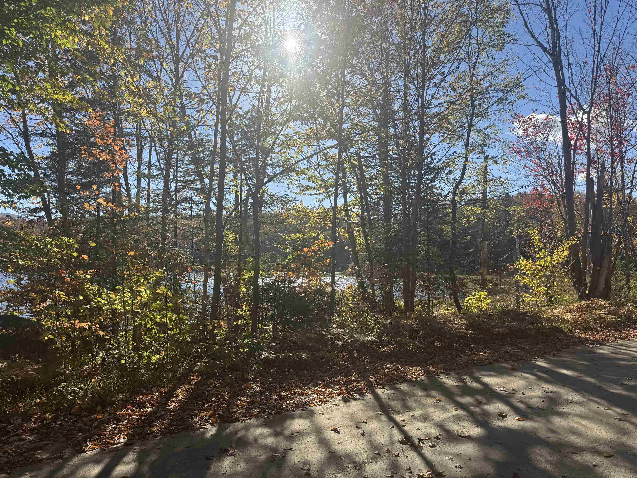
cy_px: 239
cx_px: 318
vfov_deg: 56.8
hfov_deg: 71.6
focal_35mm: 24
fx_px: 442
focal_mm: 6.76
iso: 80
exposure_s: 1/3802
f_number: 1.78
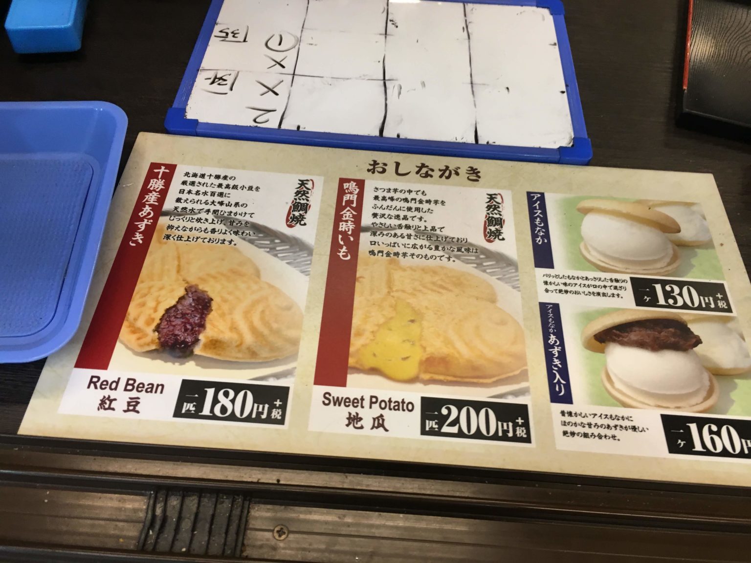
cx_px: 376
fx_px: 629
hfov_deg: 61.7
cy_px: 282
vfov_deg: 48.2
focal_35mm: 29
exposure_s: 1/30
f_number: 2.2
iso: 40
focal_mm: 4.15
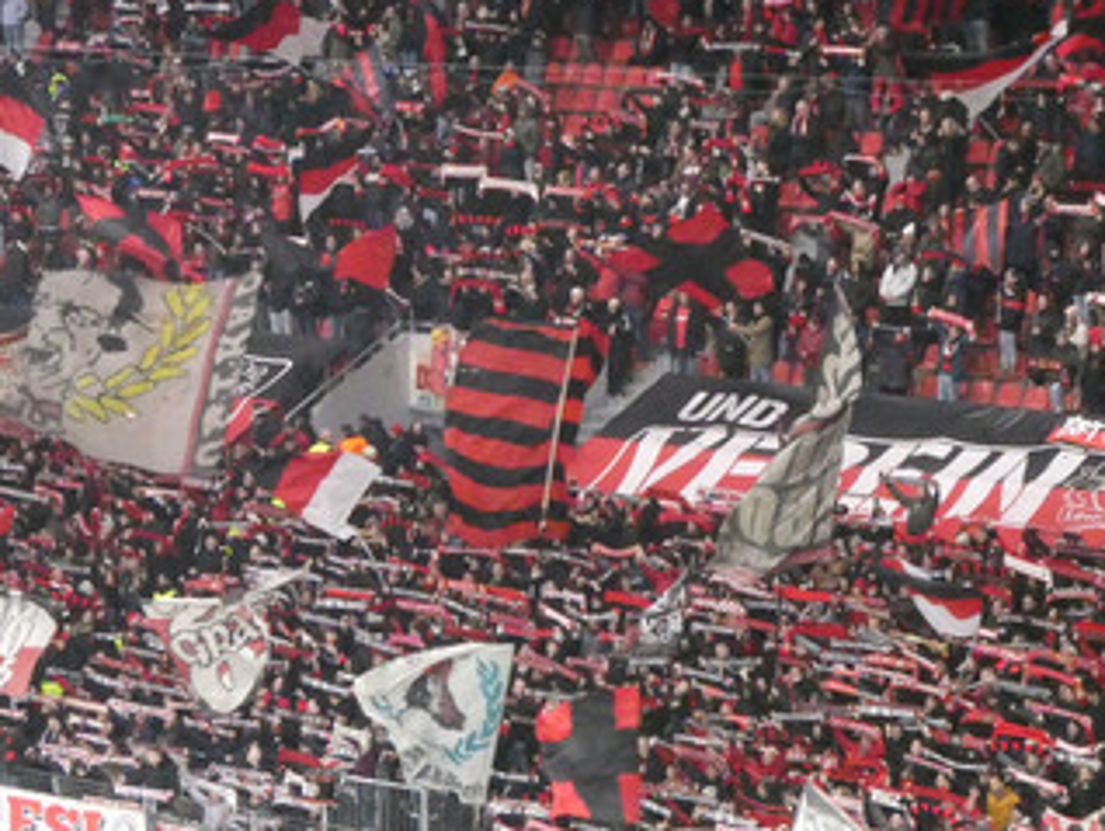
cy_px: 452
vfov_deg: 8.2
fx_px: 5782
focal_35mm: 181
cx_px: 268
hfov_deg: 10.9
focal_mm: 16.1
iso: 2000
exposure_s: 1/125
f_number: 4.9
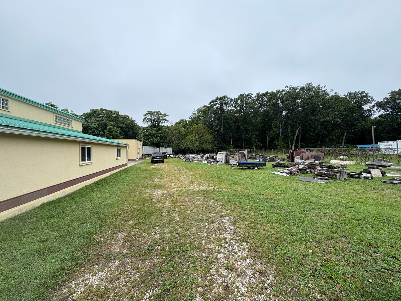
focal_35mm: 14
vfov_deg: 85.7
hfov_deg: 102.1
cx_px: 200
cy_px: 150
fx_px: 162
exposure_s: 1/631
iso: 40
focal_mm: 2.22
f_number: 2.2
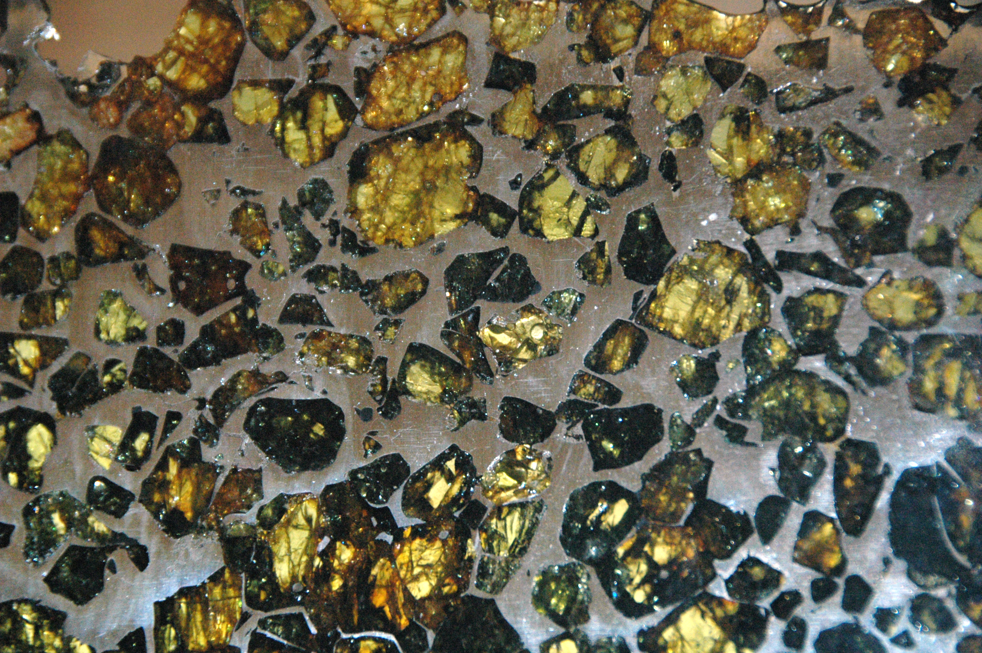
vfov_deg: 6.8
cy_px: 326
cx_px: 491
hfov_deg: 10.2
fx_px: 5519
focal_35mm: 202
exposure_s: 1/60
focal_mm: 135
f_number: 5.6
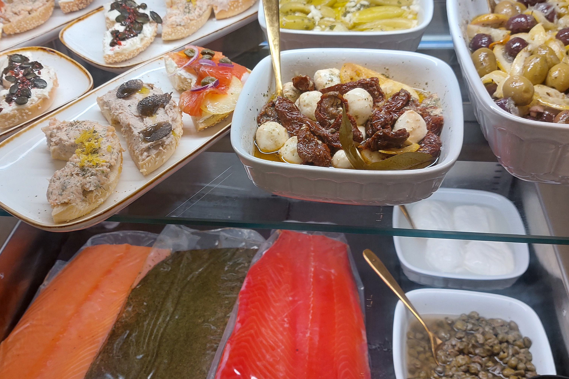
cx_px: 266
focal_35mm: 38
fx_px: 601
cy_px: 186
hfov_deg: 50.7
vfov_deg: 35.1
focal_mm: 5.23
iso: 50
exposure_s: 1/50
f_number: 1.8
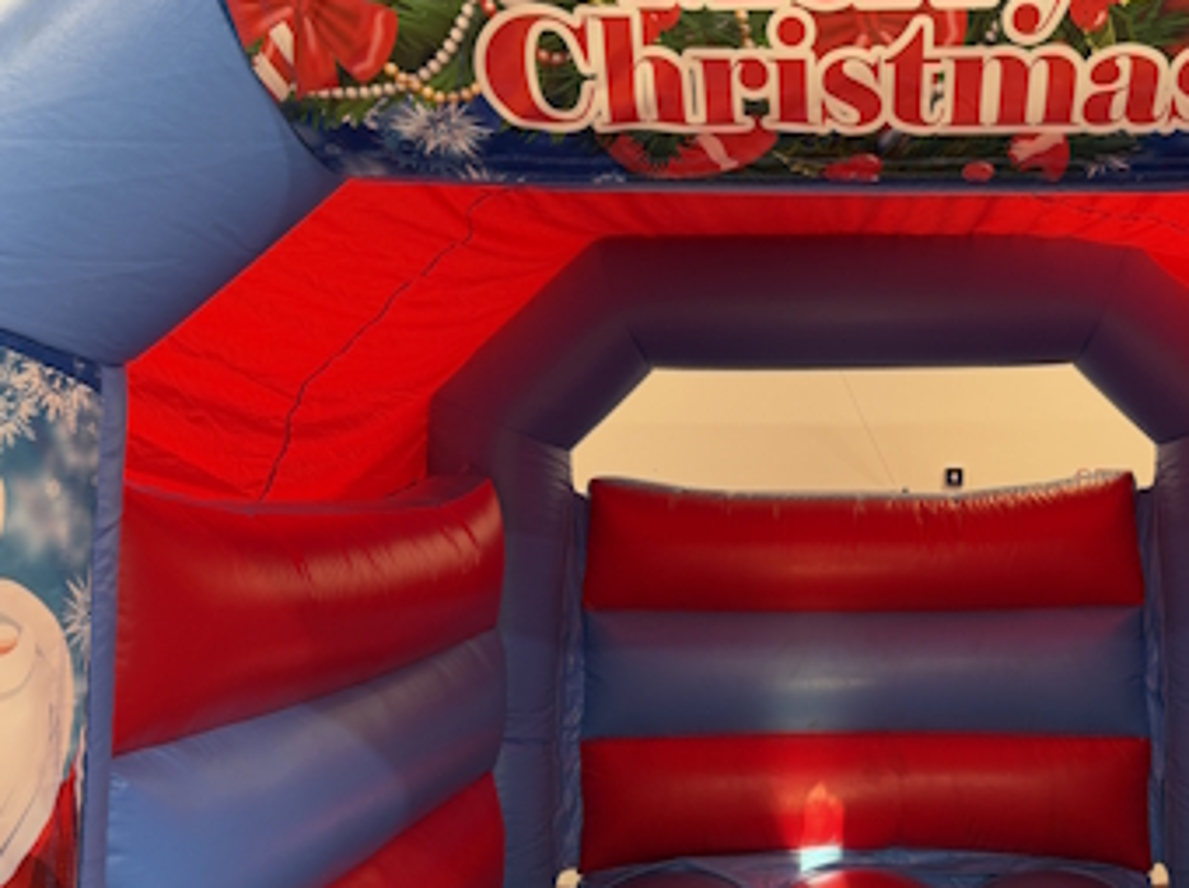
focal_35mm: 38
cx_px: 836
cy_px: 385
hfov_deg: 47.8
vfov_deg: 37.6
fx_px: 1303
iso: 100
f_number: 1.78
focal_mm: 6.76
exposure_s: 1/50
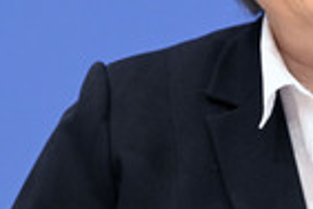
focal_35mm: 351
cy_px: -4
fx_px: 3052
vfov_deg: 3.9
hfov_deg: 5.9
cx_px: 312
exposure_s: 1/500
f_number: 5
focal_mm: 110
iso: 5000
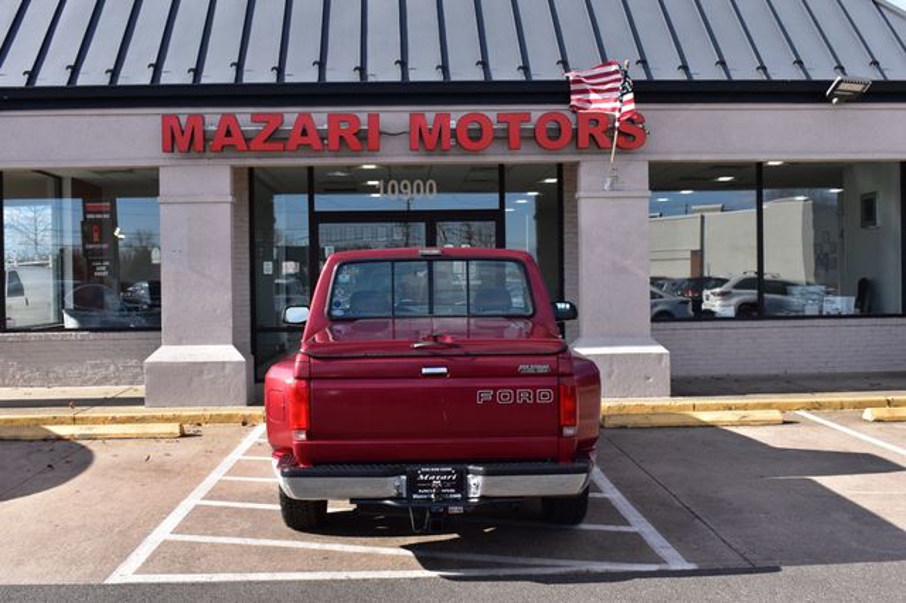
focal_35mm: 40
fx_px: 1019
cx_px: 453
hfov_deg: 47.9
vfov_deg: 33.0
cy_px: 302
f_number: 11
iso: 400
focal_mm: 27
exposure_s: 1/400
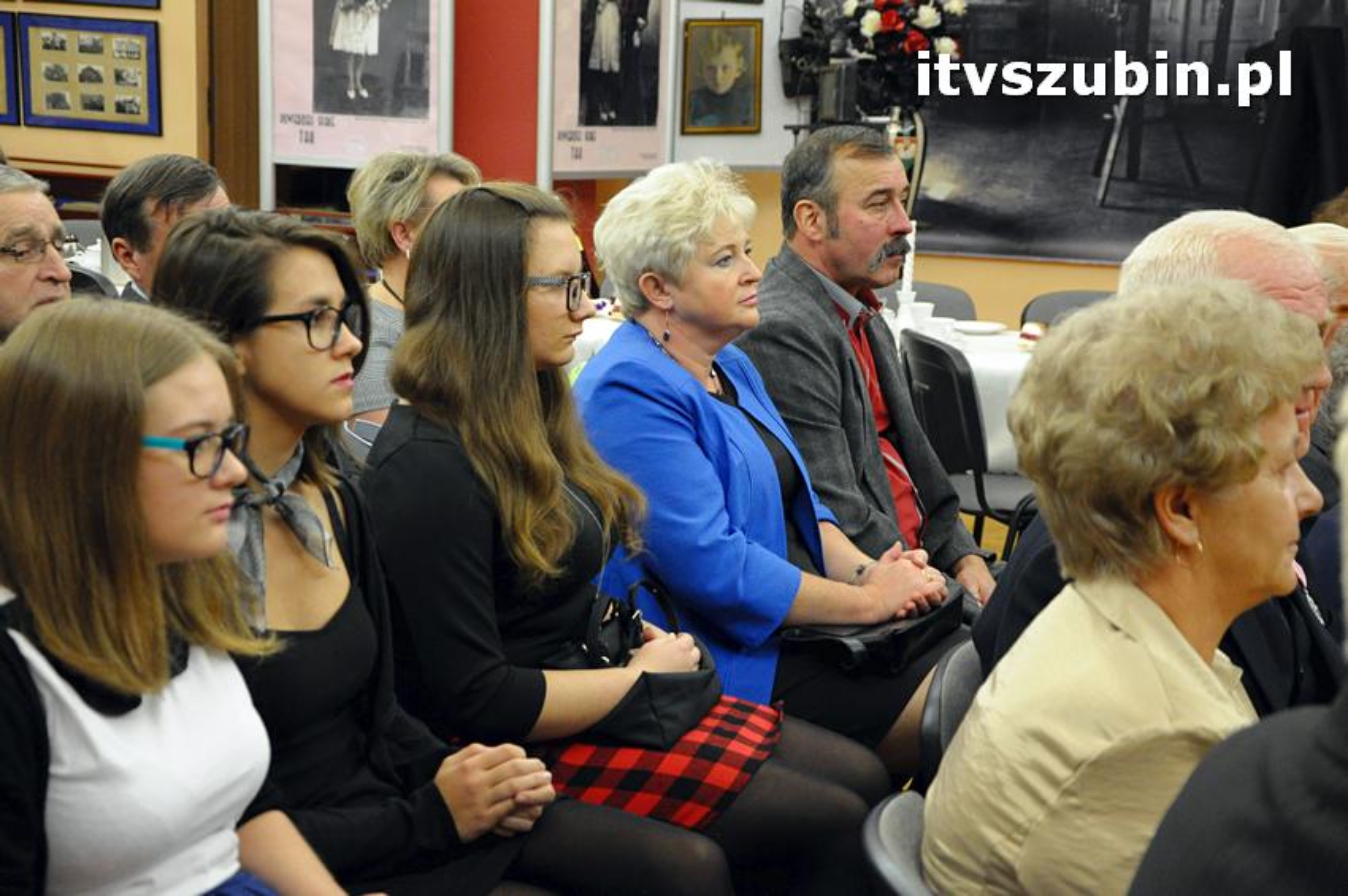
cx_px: 674
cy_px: 448
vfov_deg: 20.1
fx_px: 2525
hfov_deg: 29.9
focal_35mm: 68
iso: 2500
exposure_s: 1/80
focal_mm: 45
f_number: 5.6
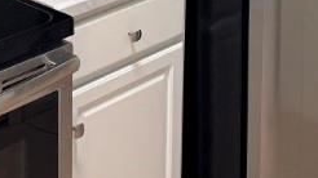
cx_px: 149
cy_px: -177
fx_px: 918
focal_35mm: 109
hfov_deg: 19.6
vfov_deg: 10.2
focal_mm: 6.76
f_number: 1.78
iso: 160
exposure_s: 1/60
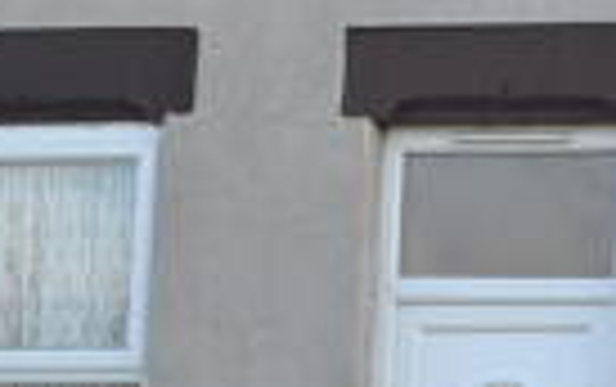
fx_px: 2942
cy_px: -38
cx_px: 1297
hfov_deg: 10.8
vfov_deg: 7.5
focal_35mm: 175
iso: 250
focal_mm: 24
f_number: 5.6
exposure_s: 1/125
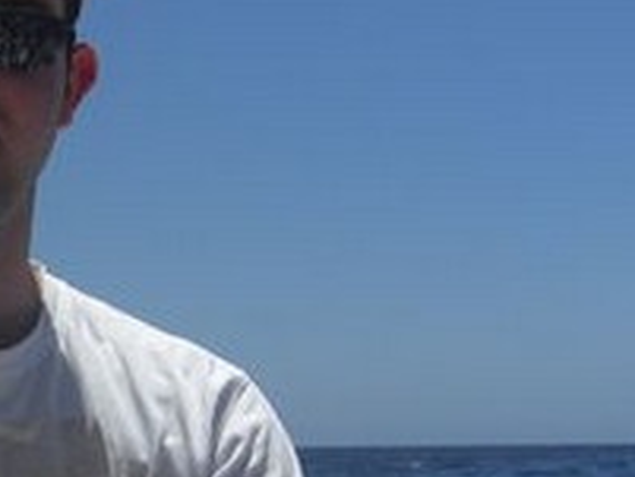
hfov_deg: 15.9
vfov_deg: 12.3
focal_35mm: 119
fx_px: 2184
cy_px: 471
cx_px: -126
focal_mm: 7.9
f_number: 8
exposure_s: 1/400
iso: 80
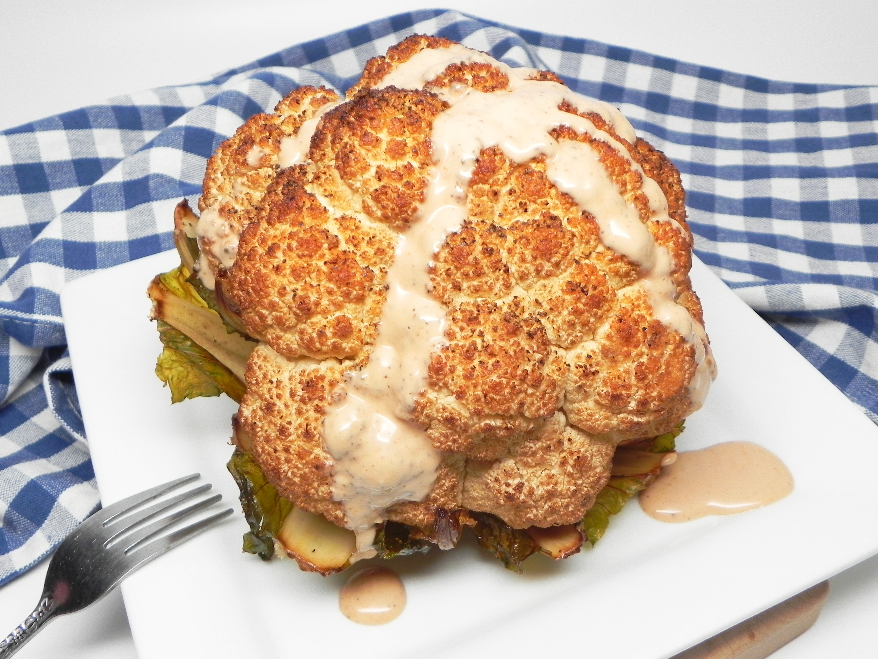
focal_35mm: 37
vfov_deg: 38.7
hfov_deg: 50.1
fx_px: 938
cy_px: 330
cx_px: 439
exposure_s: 1/37.4
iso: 160
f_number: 3.2
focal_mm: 6.6
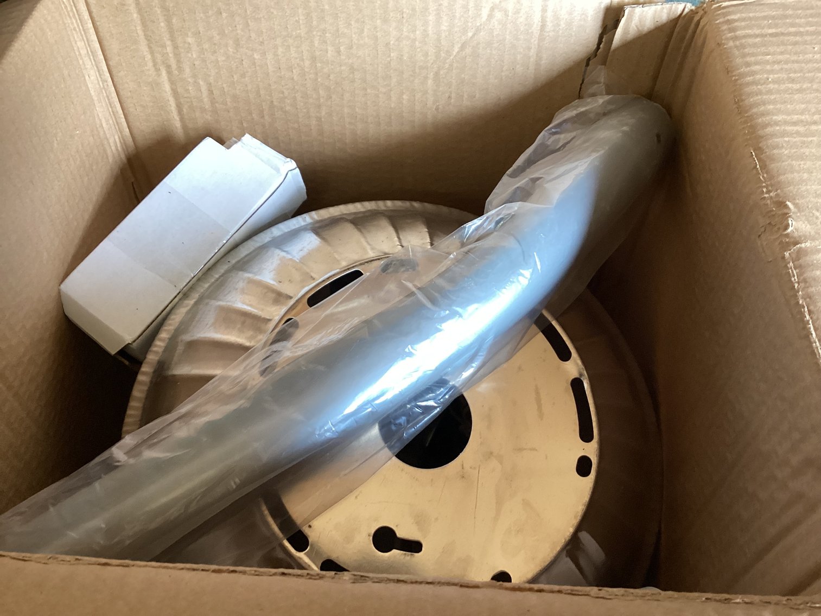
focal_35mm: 31
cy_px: 308
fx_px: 735
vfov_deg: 45.4
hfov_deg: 58.3
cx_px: 410
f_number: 2.4
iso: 200
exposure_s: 1/50
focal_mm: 3.3
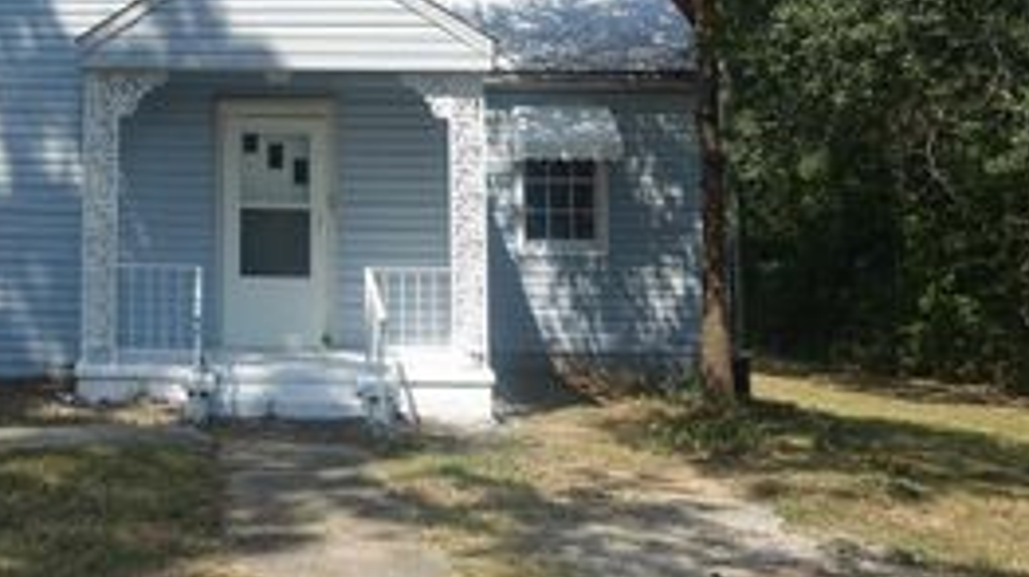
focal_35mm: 48
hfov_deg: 40.4
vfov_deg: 24.1
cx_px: 145
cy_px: 41
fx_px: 1309
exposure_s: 1/320
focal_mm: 8.8
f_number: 5.6
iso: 125
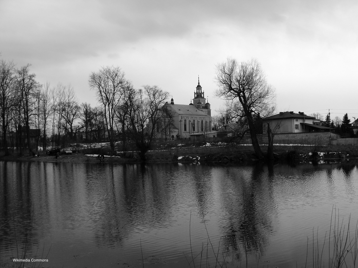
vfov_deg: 40.7
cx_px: 179
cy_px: 134
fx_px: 362
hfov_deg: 52.6
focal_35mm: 35
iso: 100
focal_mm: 7.4
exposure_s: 1/250
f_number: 4.5
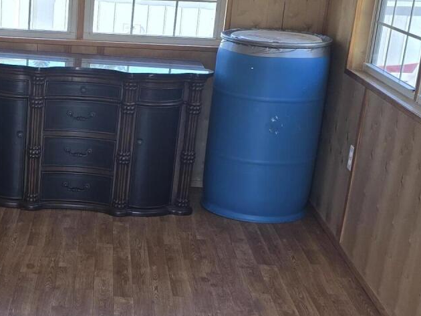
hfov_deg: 25.6
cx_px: 22
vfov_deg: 20.1
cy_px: 218
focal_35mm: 73
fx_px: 888
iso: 50
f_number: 1.7
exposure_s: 1/120
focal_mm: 6.3
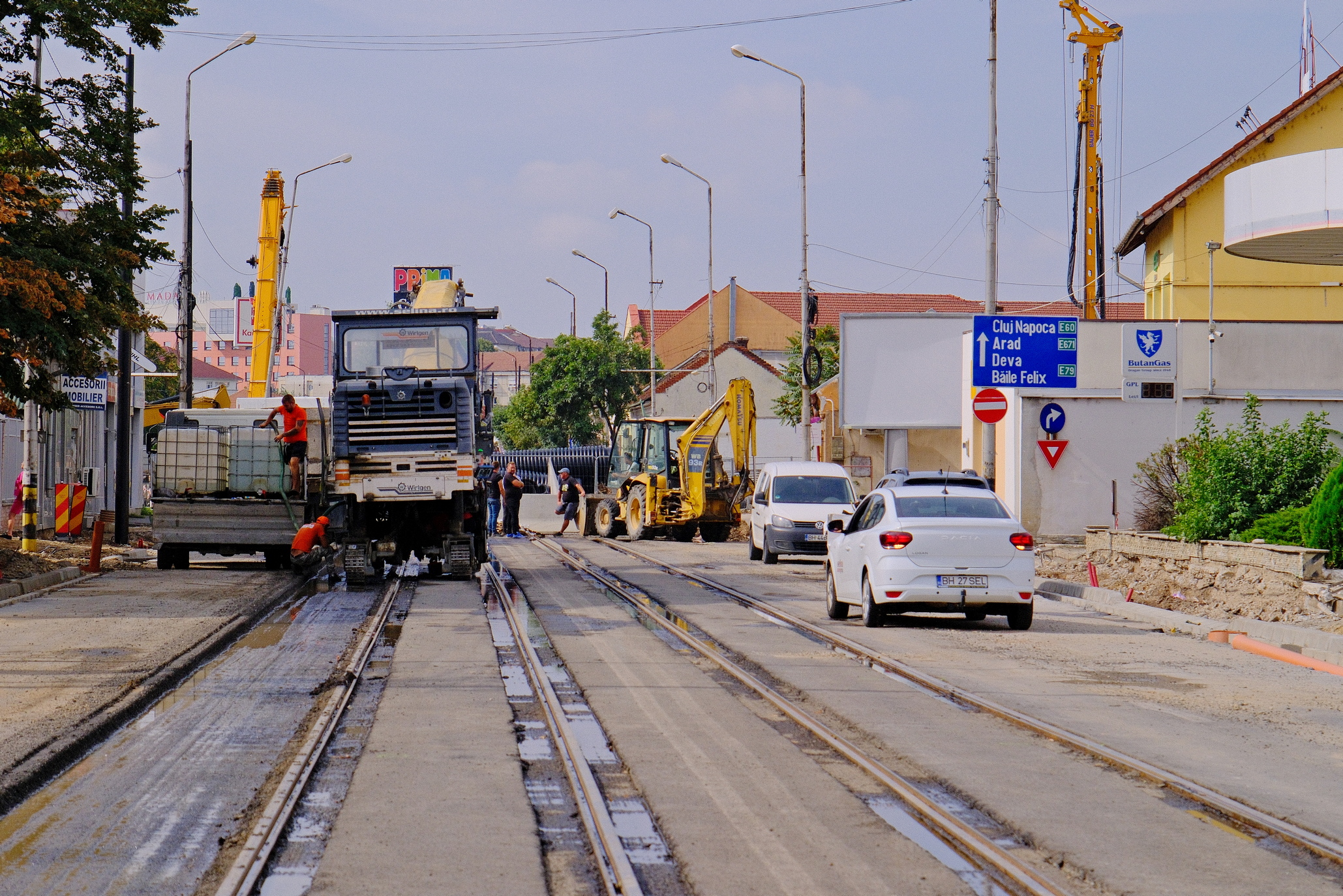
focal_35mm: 101
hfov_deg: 20.2
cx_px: 672
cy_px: 448
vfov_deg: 13.6
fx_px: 3768
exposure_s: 1/2200
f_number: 6.4
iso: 640
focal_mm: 67.5
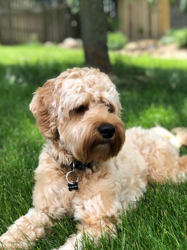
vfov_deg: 33.8
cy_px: 125
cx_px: 94
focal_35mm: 57
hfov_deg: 25.7
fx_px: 411
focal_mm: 6.6
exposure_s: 1/160
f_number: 2.8
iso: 20
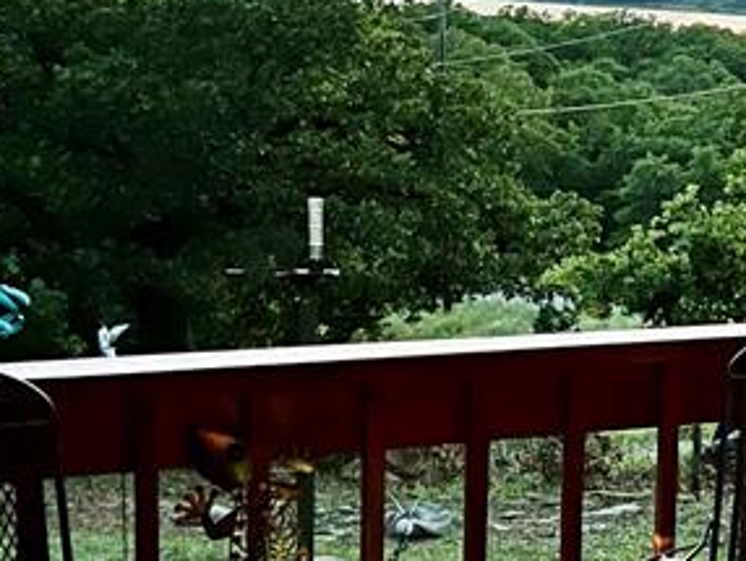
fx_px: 2006
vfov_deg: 15.9
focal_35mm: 93
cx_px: 903
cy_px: 381
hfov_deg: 19.8
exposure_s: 1/15
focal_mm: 5.7
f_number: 1.5
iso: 1000
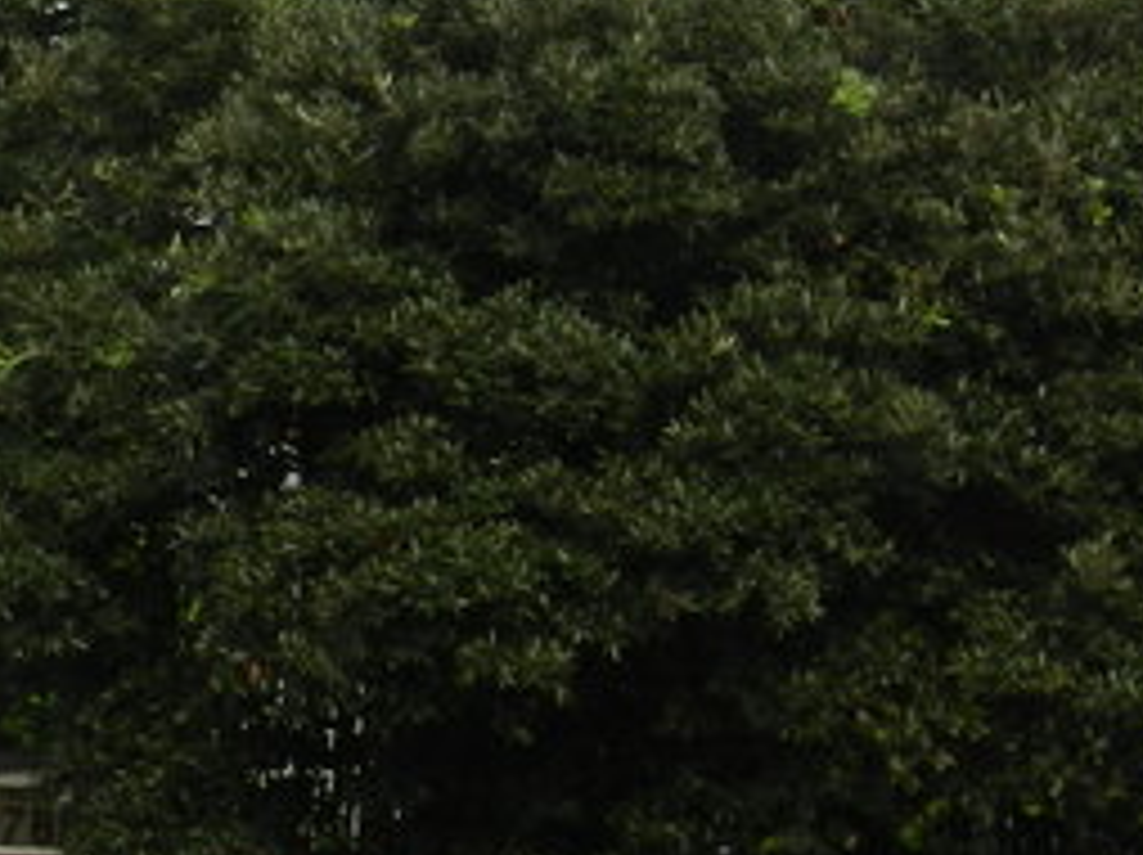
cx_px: 940
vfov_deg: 7.1
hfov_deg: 9.5
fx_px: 6895
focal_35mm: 209
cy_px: 184
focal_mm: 9.4
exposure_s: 1/400
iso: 160
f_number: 4.4
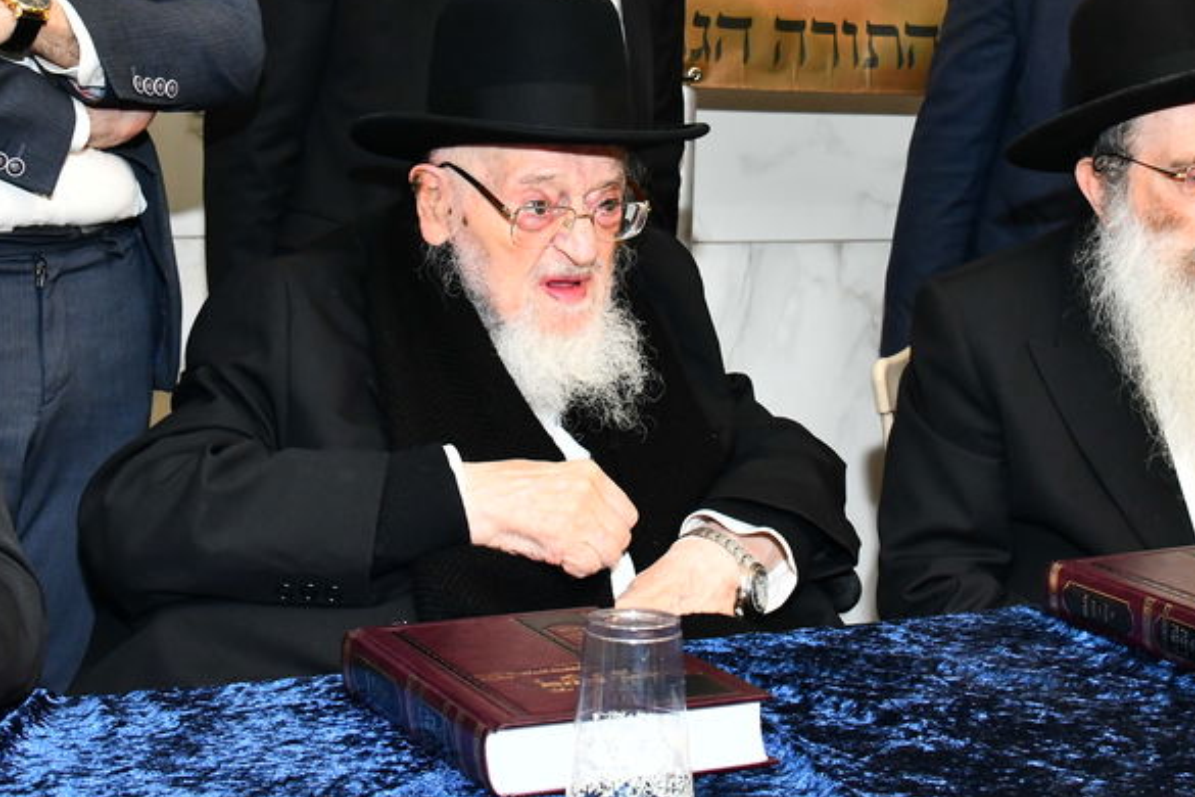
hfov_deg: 30.1
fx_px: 2224
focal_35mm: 67
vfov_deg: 19.8
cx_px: 596
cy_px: 26
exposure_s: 1/100
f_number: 5.6
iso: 1000
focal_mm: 28
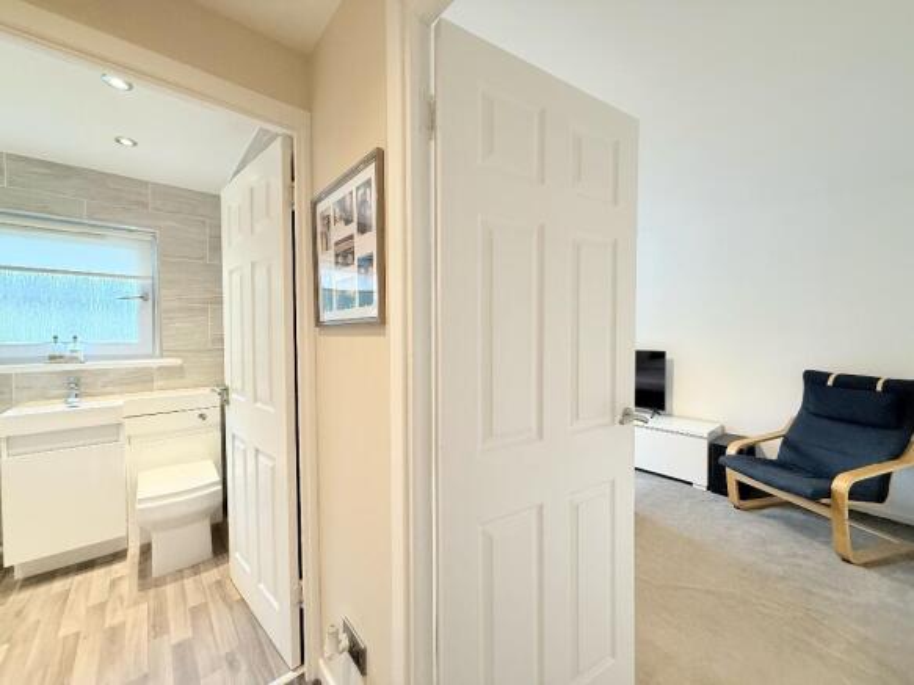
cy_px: 342
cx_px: 457
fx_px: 370
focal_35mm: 14
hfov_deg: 102.1
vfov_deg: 85.7
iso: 200
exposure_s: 1/50
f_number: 2.2
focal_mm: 2.22
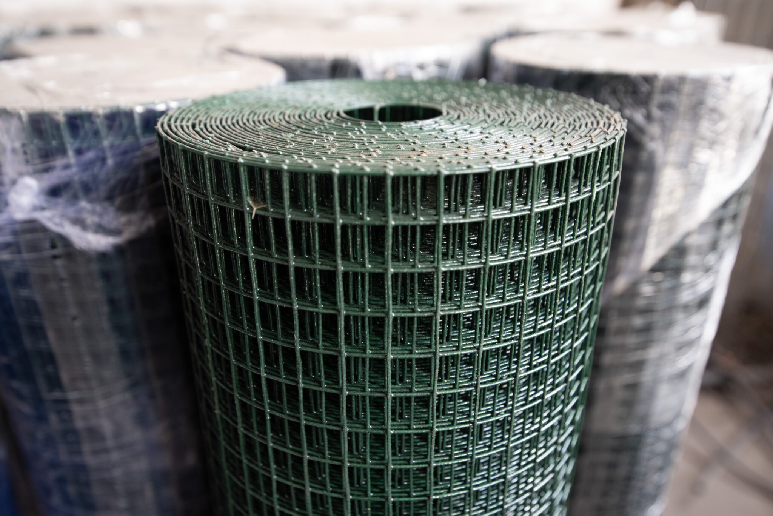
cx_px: 386
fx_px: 644
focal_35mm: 30
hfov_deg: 61.9
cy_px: 258
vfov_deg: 43.6
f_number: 4
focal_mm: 30
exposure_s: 1/30
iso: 1250
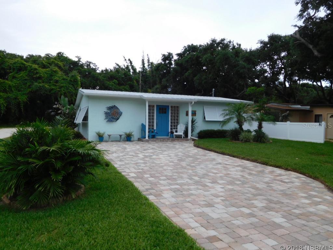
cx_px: 166
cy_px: 125
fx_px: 240
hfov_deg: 69.4
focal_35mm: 25
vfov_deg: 54.9
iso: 125
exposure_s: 1/200
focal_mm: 4.5
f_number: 3.4
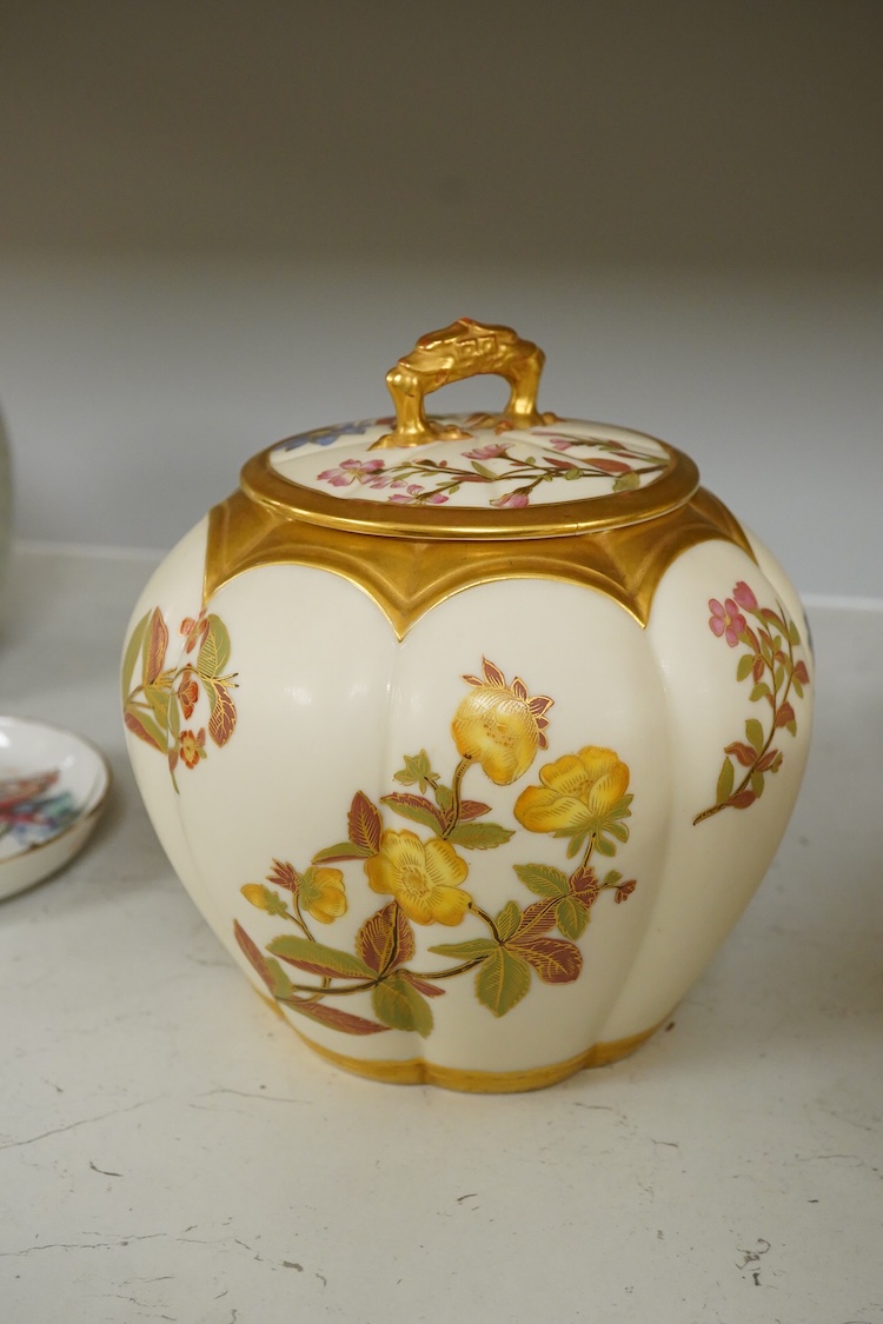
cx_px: 442
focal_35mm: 45
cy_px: 662
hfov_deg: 29.9
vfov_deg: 43.6
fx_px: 1655
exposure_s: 1/160
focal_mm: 30
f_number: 9
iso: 2500
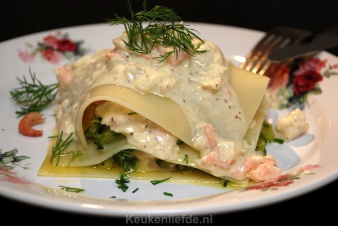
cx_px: 169
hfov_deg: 19.4
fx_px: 987
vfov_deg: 13.1
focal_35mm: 105
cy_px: 113
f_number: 5.6
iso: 360
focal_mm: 70
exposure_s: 1/125
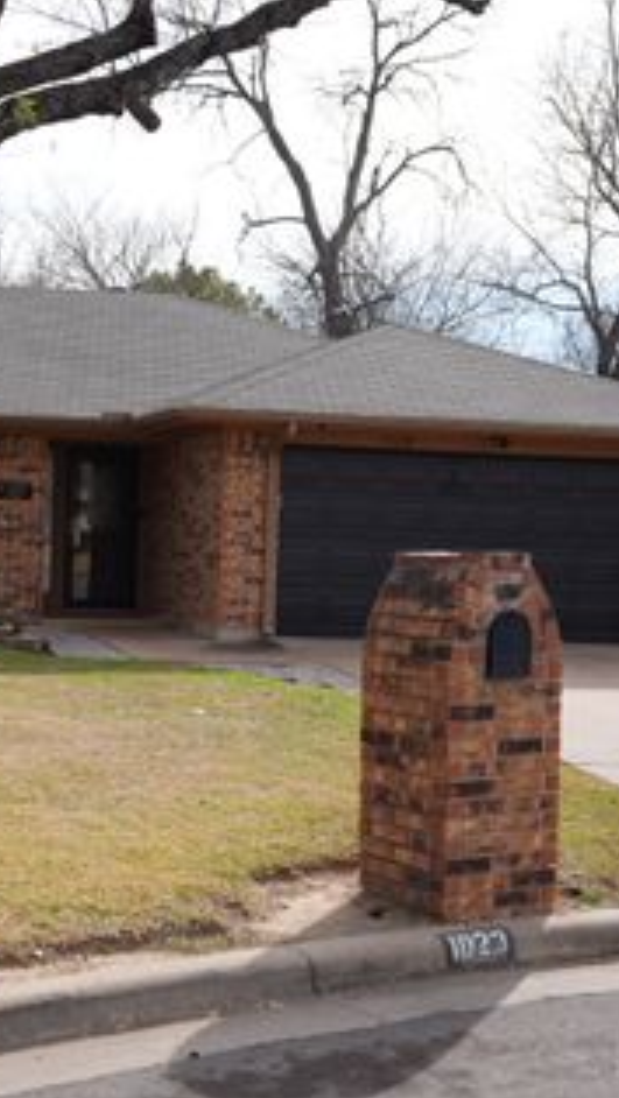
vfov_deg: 37.3
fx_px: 1627
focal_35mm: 56
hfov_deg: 21.0
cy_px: 577
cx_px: 38
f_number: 3.2
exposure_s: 1/1250
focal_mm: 33.5
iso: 100
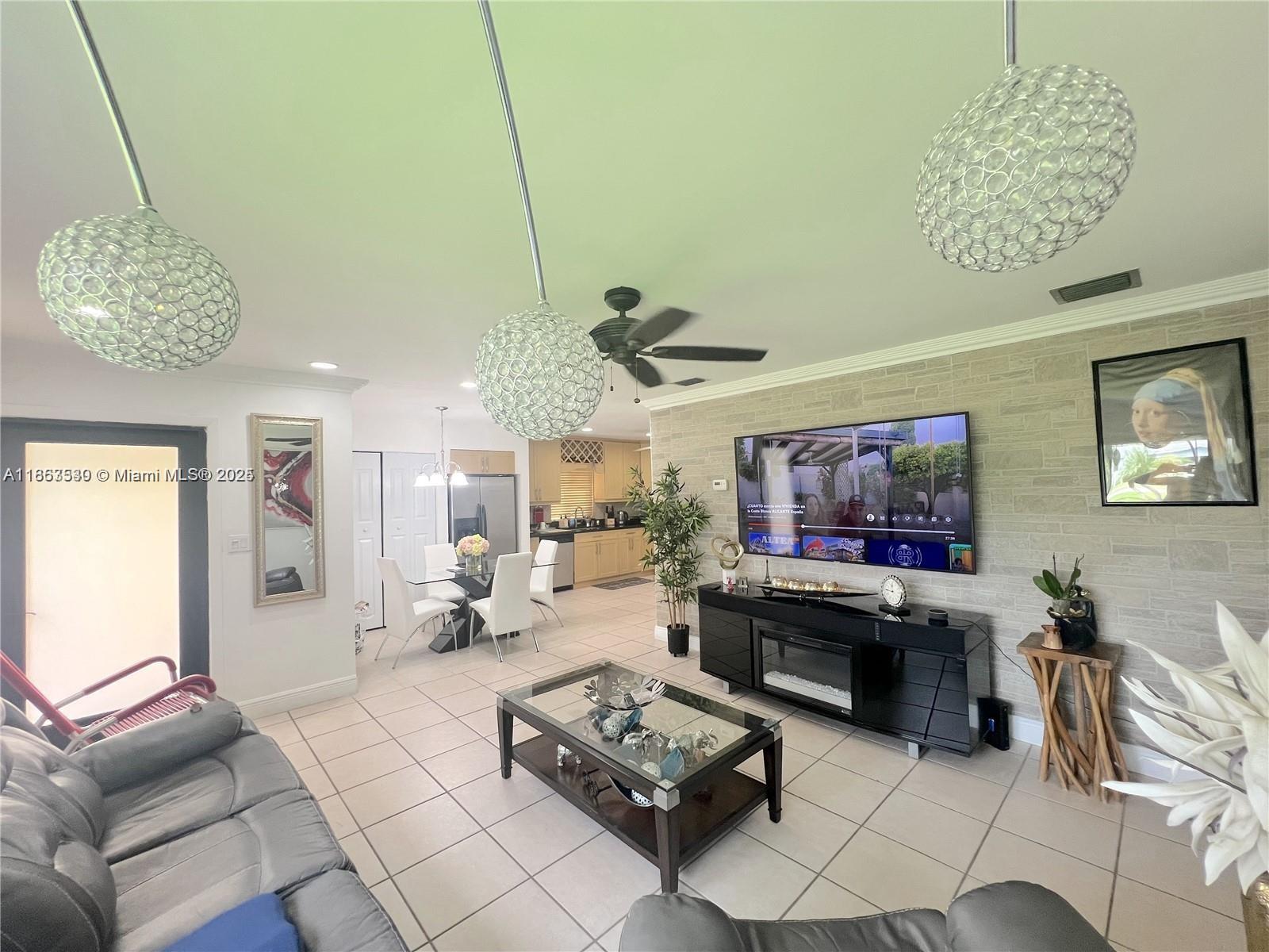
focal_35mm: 13
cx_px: 634
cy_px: 476
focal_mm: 1.57
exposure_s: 1/120
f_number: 1.8
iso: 200
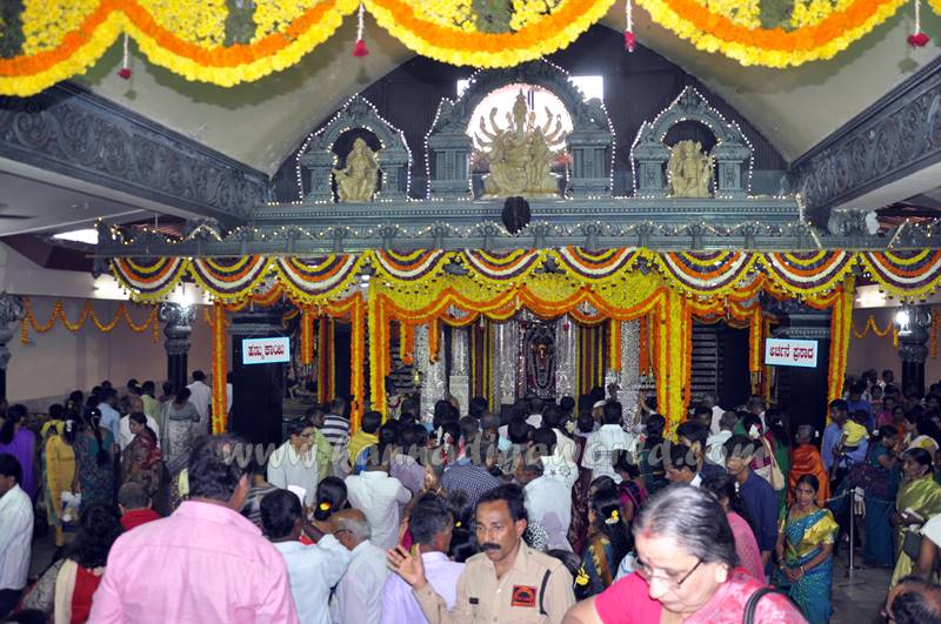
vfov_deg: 47.8
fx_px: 705
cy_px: 312
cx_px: 470
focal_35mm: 27
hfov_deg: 67.5
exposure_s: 1/60
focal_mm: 18
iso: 400
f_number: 3.5
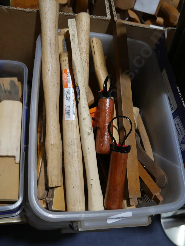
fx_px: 228
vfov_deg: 56.8
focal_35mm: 32
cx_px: 92
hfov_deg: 44.2
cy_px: 123
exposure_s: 1/100
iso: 200
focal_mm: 16
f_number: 3.6
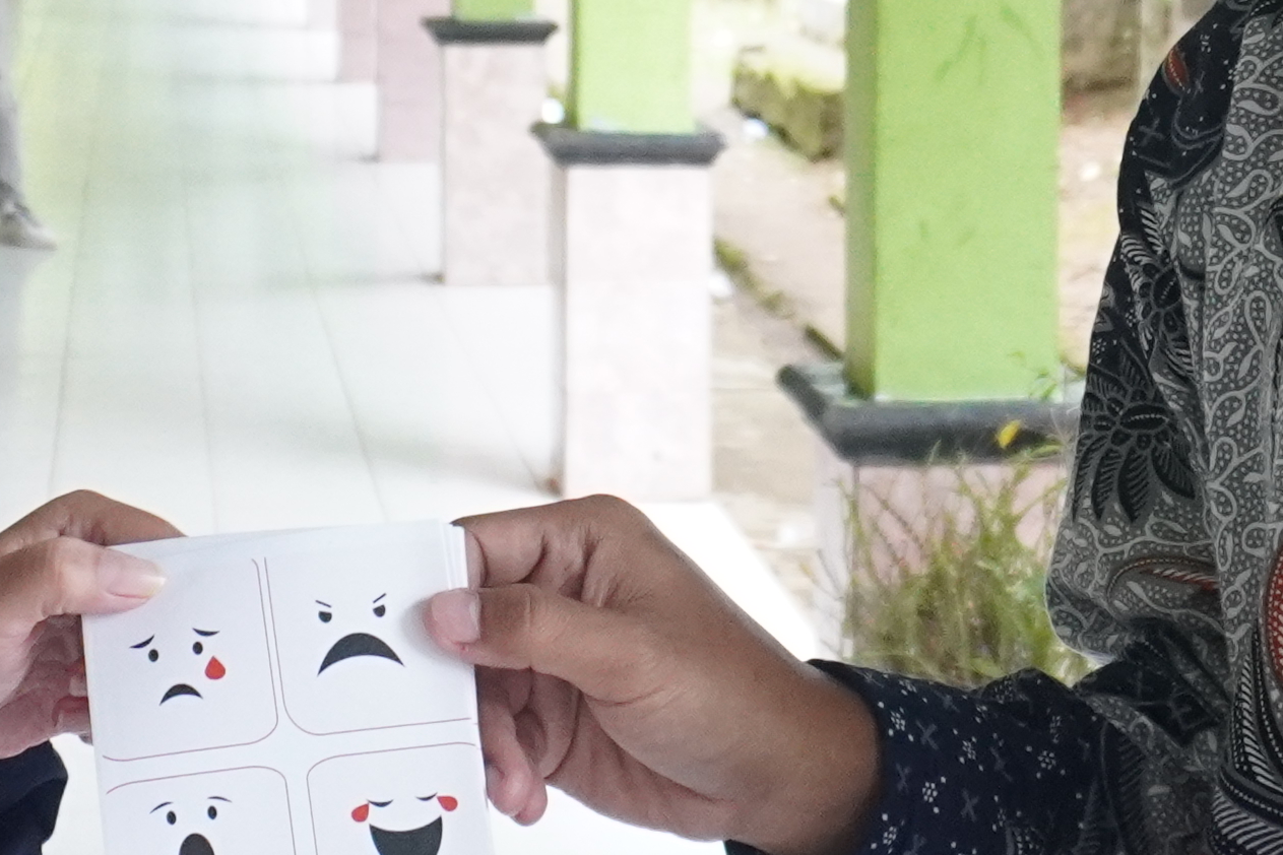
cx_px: 387
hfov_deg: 17.9
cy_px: -171
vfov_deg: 11.8
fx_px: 4063
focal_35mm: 114
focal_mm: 16
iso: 2000
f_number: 4
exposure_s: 1/200
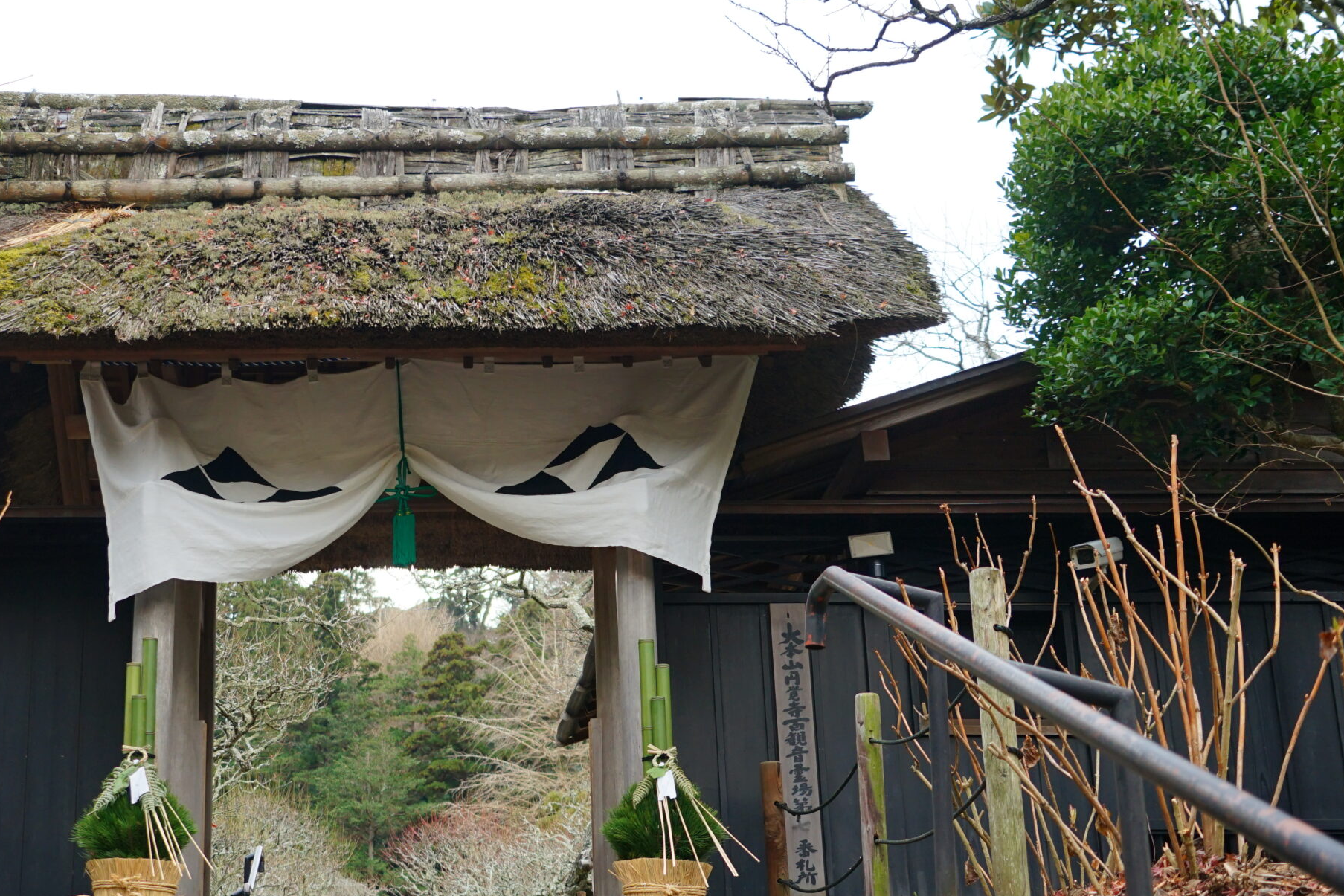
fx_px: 1904
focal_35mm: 51
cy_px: 532
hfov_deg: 38.2
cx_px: 396
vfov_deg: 26.4
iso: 400
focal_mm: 36
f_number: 4
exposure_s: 1/320
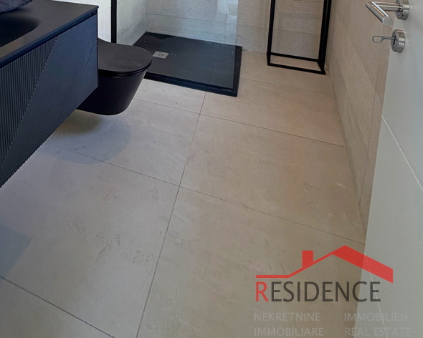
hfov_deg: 66.0
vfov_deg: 43.6
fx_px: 313
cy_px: -35
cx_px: 136
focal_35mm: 25
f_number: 2.2
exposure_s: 1/100
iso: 160
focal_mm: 2.22
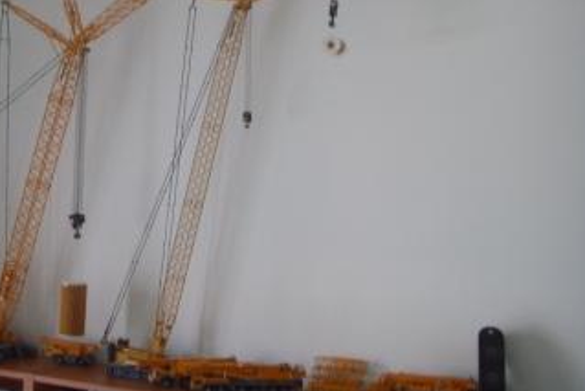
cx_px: 191
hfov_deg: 34.7
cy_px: 128
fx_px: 927
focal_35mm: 57
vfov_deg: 23.7
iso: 63
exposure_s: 1/8
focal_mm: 6.6
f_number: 3.5
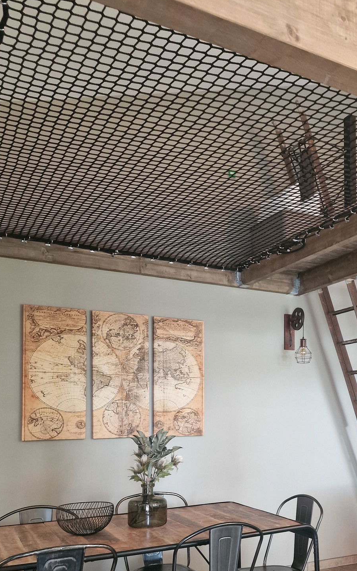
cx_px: 267
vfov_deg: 52.6
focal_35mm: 36
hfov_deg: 34.6
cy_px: 397
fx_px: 560
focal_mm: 6.4
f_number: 1.8
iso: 500
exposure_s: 1/50
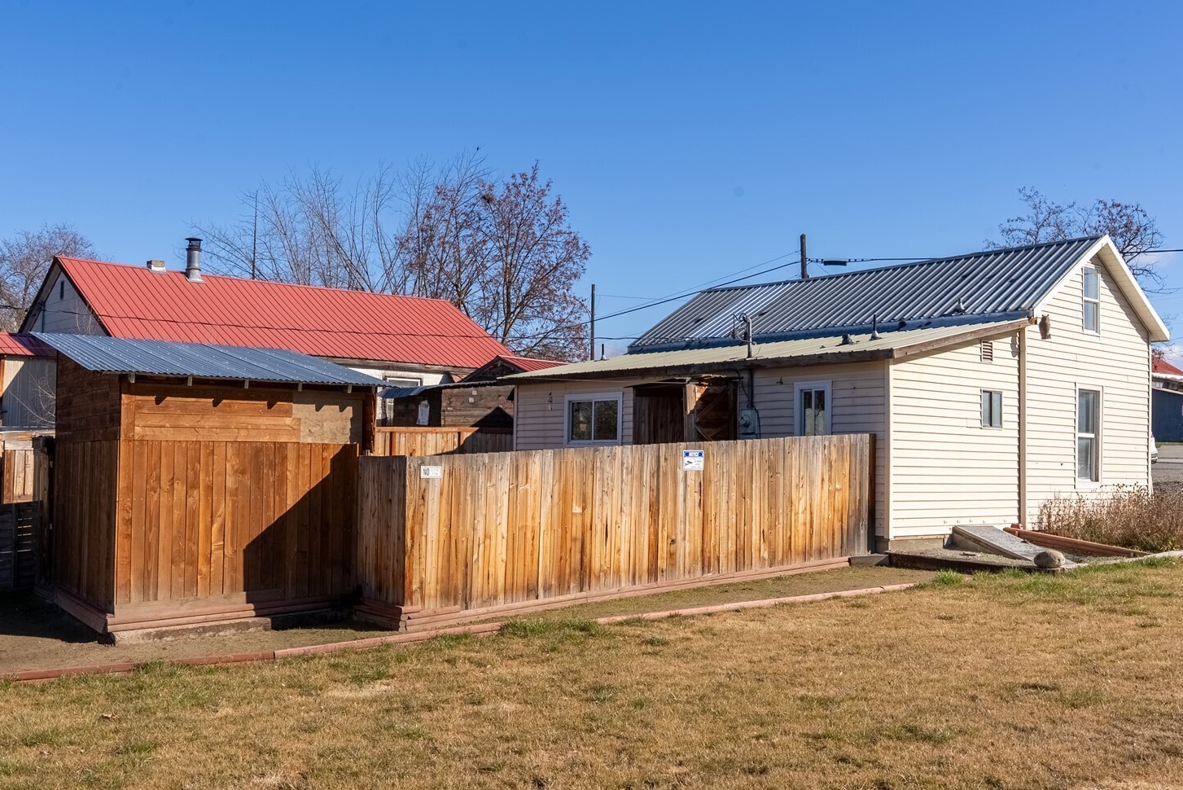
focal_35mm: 36
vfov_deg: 37.3
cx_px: 561
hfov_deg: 53.6
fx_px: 1170
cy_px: 415
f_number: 13
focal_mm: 30.5
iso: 100
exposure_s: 1/5000
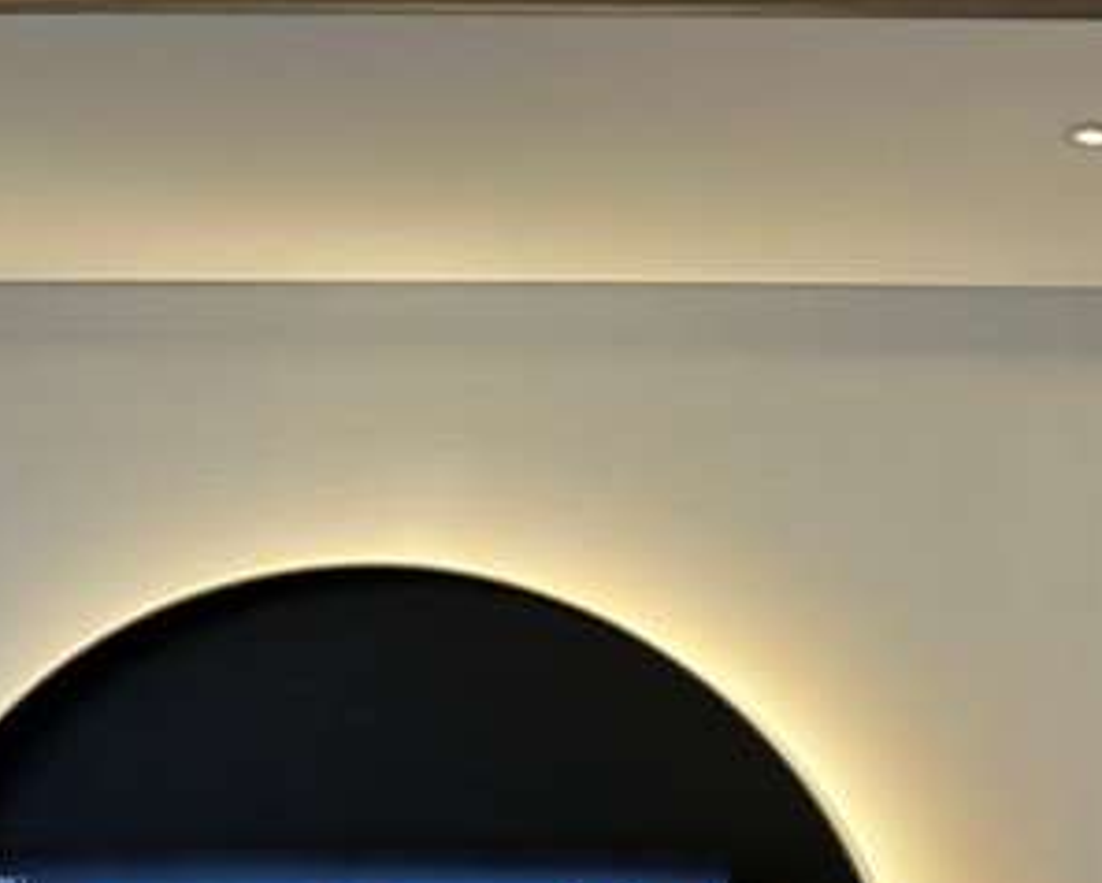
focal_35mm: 63
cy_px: 924
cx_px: 1265
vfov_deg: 23.1
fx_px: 2056
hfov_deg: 27.1
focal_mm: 6.86
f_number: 1.78
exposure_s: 1/60
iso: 160
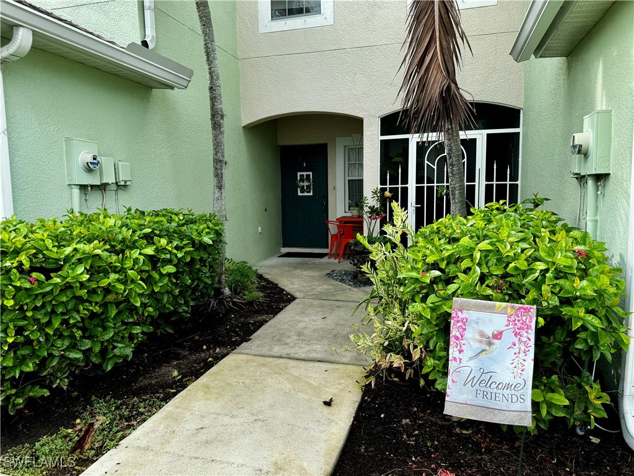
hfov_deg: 71.6
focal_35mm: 24
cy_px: 238
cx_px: 317
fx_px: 440
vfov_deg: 56.8
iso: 80
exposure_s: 1/925
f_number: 1.78
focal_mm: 6.76
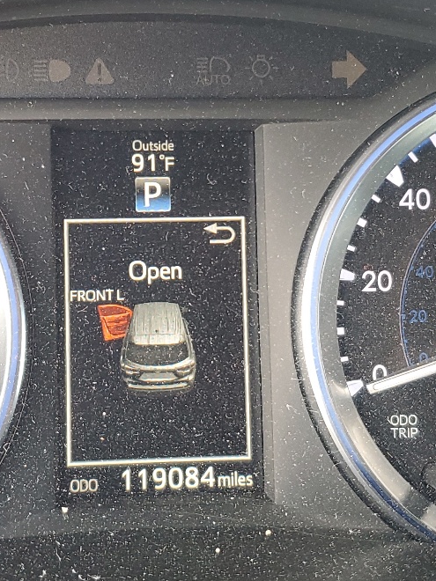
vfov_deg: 30.7
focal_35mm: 63
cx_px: 182
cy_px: 239
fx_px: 1058
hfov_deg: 23.3
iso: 93
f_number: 1.5
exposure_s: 1/60.2
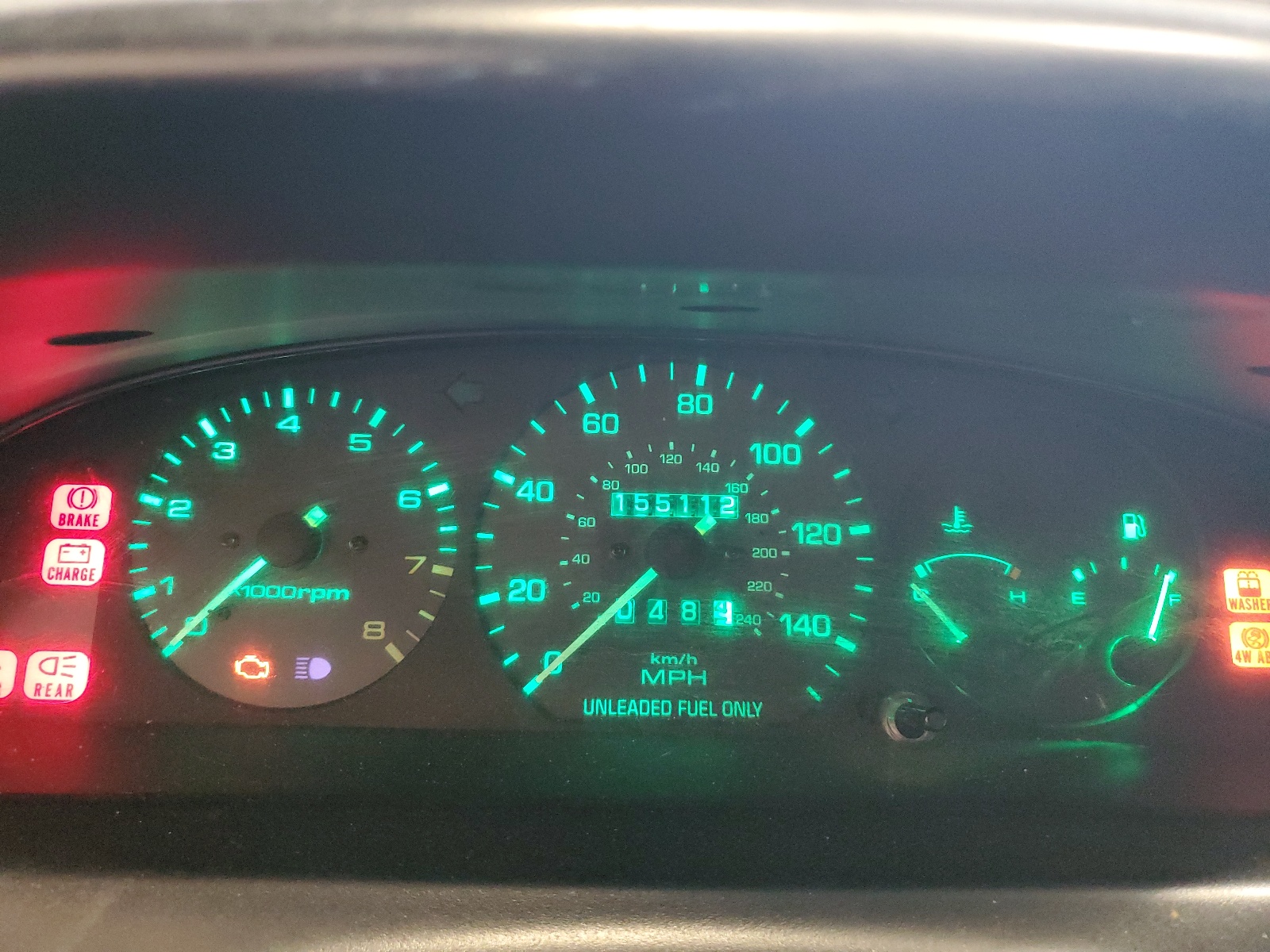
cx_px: 635
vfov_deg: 53.1
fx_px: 954
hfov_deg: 67.3
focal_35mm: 26
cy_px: 476
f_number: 1.5
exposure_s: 1/15
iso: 448
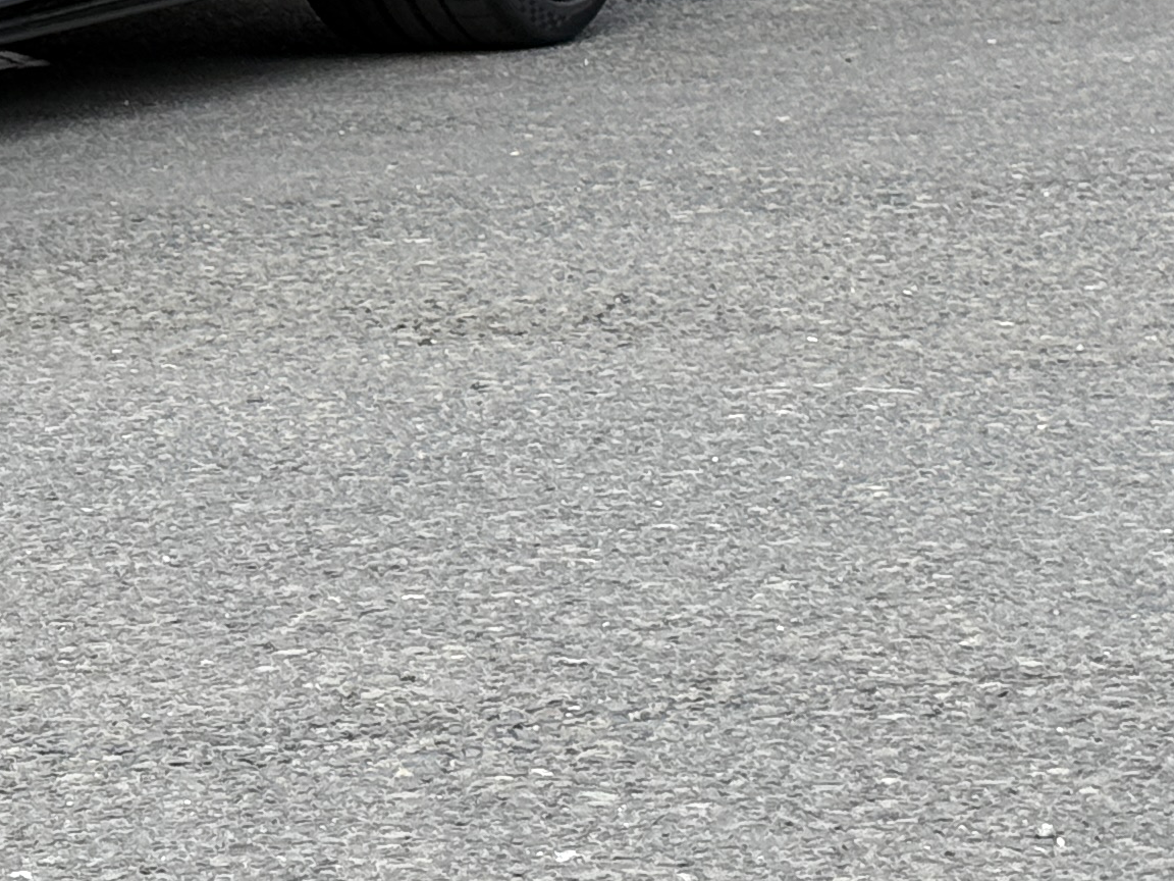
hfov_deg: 11.3
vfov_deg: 8.7
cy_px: -178
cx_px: -627
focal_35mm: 168
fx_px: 5698
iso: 100
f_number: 1.78
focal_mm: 6.76
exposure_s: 1/1285
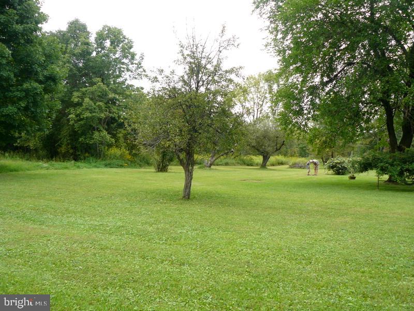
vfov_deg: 39.7
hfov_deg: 51.4
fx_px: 431
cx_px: 207
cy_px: 156
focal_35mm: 36
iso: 100
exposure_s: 1/60
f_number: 2.8
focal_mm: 6
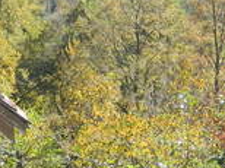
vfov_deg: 11.4
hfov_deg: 15.0
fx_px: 844
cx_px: 197
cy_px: 108
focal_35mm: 130
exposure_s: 1/320
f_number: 3.1
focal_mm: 4.5
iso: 110
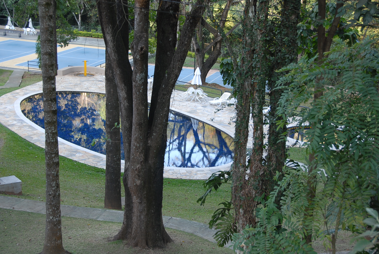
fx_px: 696
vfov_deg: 20.7
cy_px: 127
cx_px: 190
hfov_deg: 30.5
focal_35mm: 66
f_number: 5.6
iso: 100
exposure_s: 1/15
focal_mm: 44
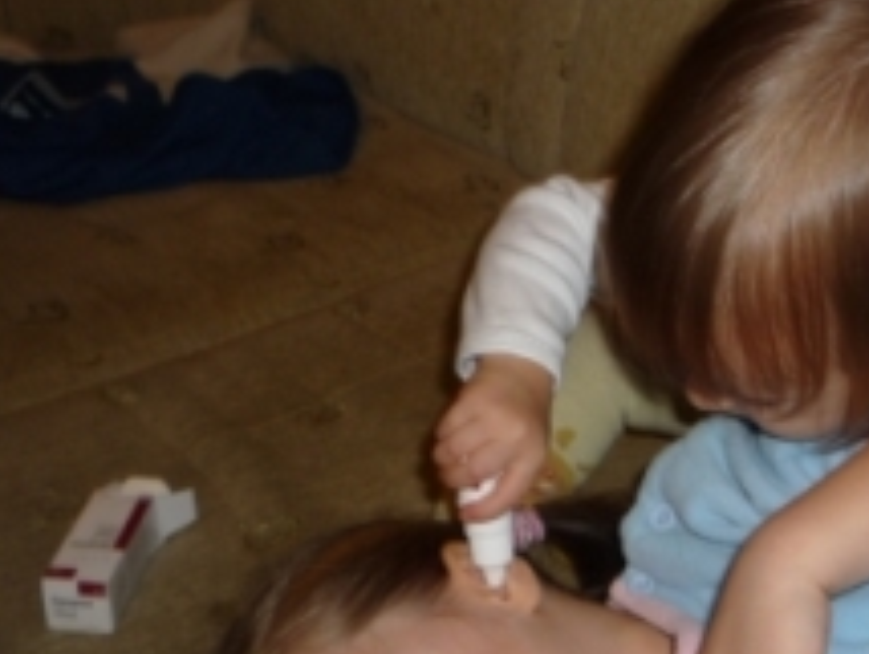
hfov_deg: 33.6
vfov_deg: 26.1
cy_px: 414
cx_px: 662
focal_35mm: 56
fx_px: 1407
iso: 100
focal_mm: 5.2
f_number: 3.3
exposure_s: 1/30
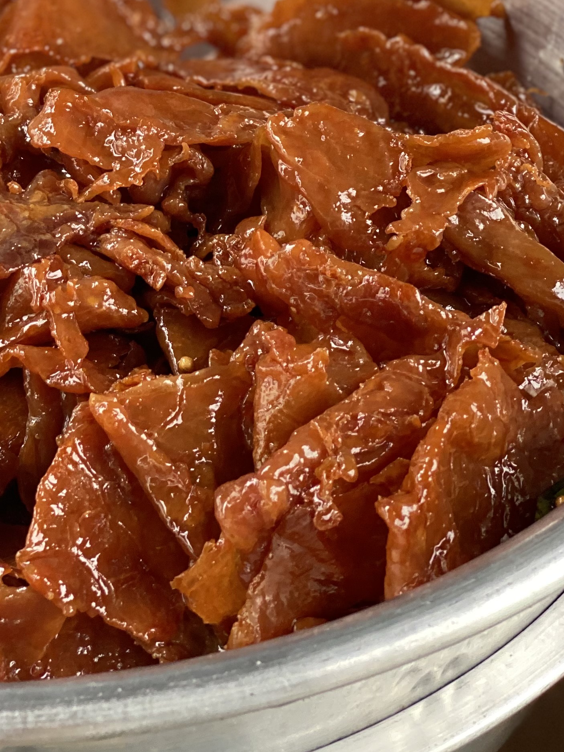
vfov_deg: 17.2
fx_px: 2433
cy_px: 29
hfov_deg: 13.0
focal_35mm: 112
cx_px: -23
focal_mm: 6
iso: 100
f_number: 2
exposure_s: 1/122
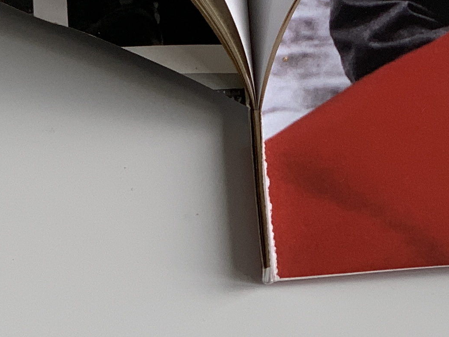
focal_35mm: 201
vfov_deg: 7.2
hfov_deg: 9.8
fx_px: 2607
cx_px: 229
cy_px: -298
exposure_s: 1/122
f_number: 2.4
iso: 32
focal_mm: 6
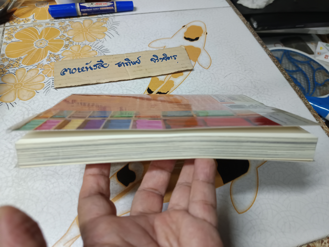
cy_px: 124
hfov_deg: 71.6
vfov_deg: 56.8
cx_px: 164
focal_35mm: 24
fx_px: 228
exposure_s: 1/25
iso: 1136
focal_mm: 5.31
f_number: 1.7
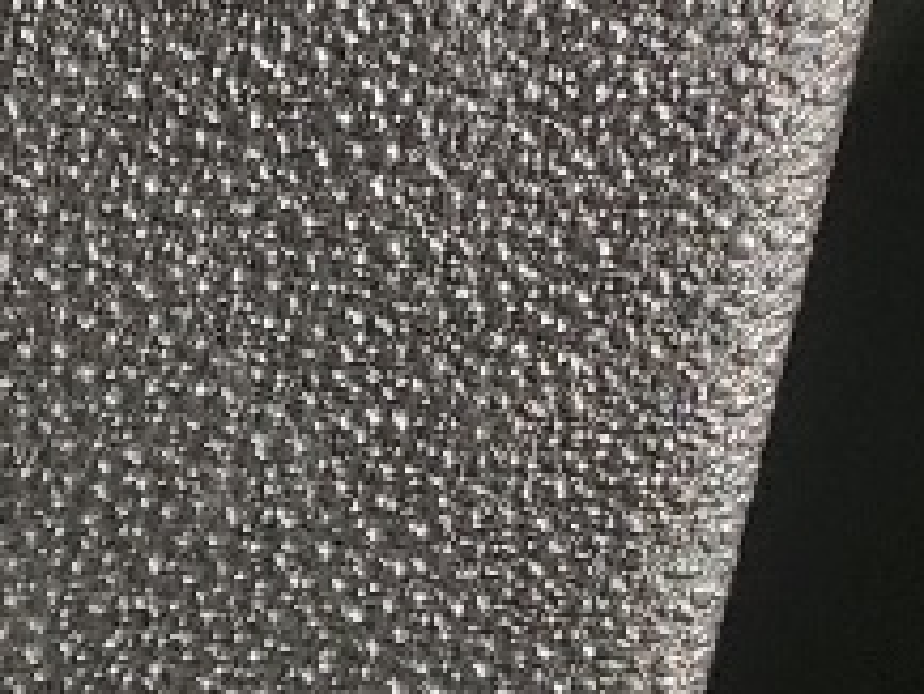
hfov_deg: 8.3
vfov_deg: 7.0
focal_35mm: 192
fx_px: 5128
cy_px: 2069
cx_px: -2052
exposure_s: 1/2000
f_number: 1.5
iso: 50
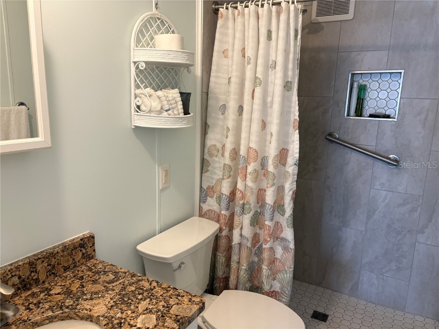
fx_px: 330
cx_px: 220
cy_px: 164
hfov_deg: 67.3
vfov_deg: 53.1
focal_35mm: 26
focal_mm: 5.96
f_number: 1.6
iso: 200
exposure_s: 1/60
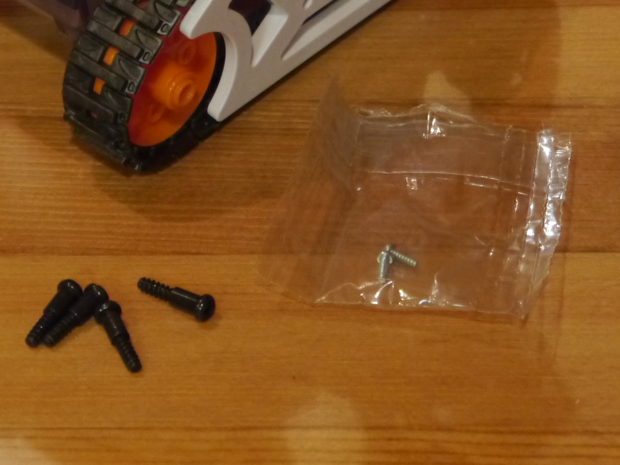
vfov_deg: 8.2
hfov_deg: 11.0
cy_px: -108
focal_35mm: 178
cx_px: 74
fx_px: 3188
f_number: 5.3
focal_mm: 36
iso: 1600
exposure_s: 1/20
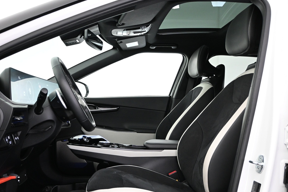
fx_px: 315
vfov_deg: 33.8
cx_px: 125
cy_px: 118
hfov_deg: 49.0
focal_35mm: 39
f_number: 3.8
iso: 1600
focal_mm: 19.5
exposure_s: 1/25
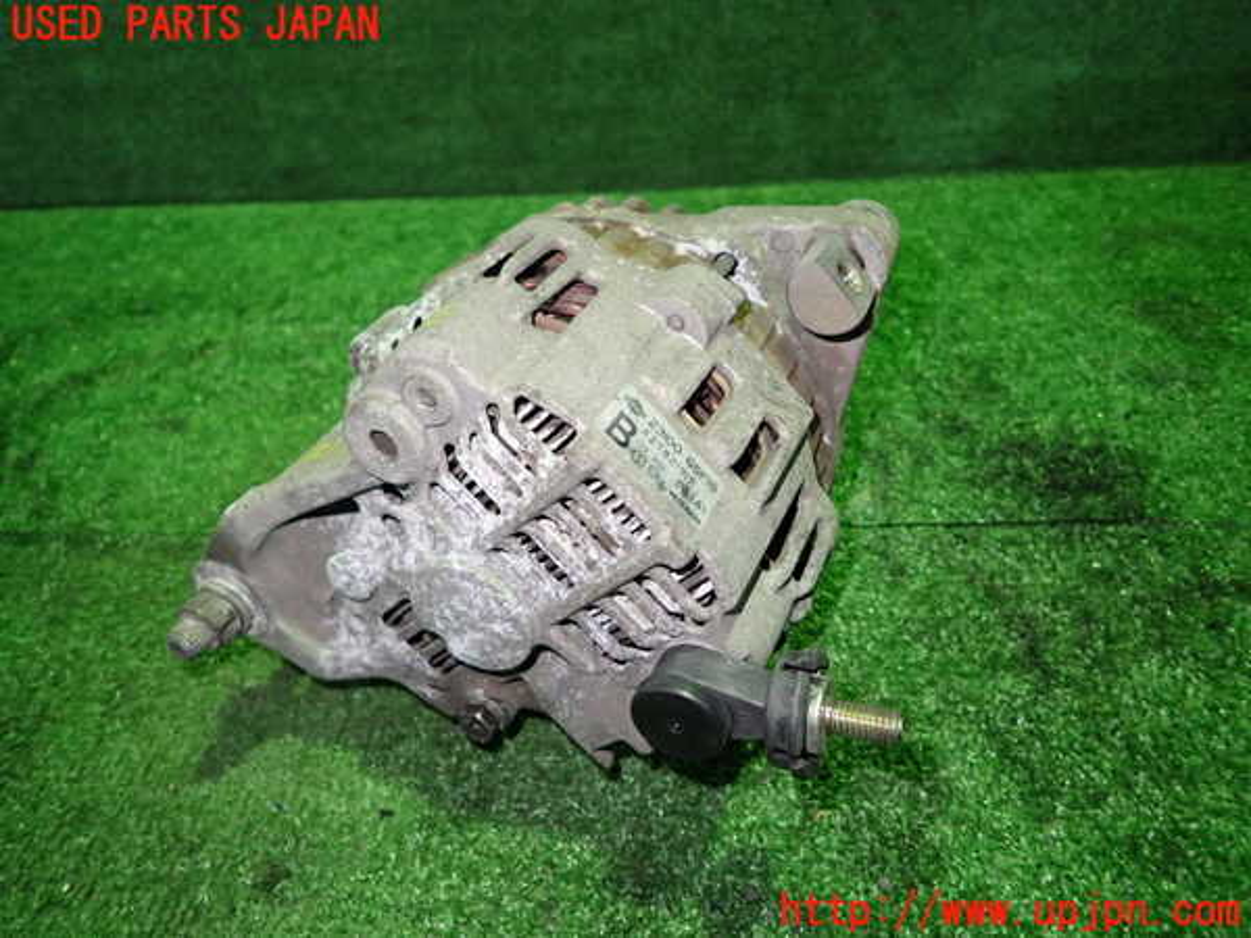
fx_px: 903
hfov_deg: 69.4
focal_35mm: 25
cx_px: 626
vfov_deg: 54.9
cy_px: 469
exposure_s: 1/30
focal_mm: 4.5
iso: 400
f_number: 2
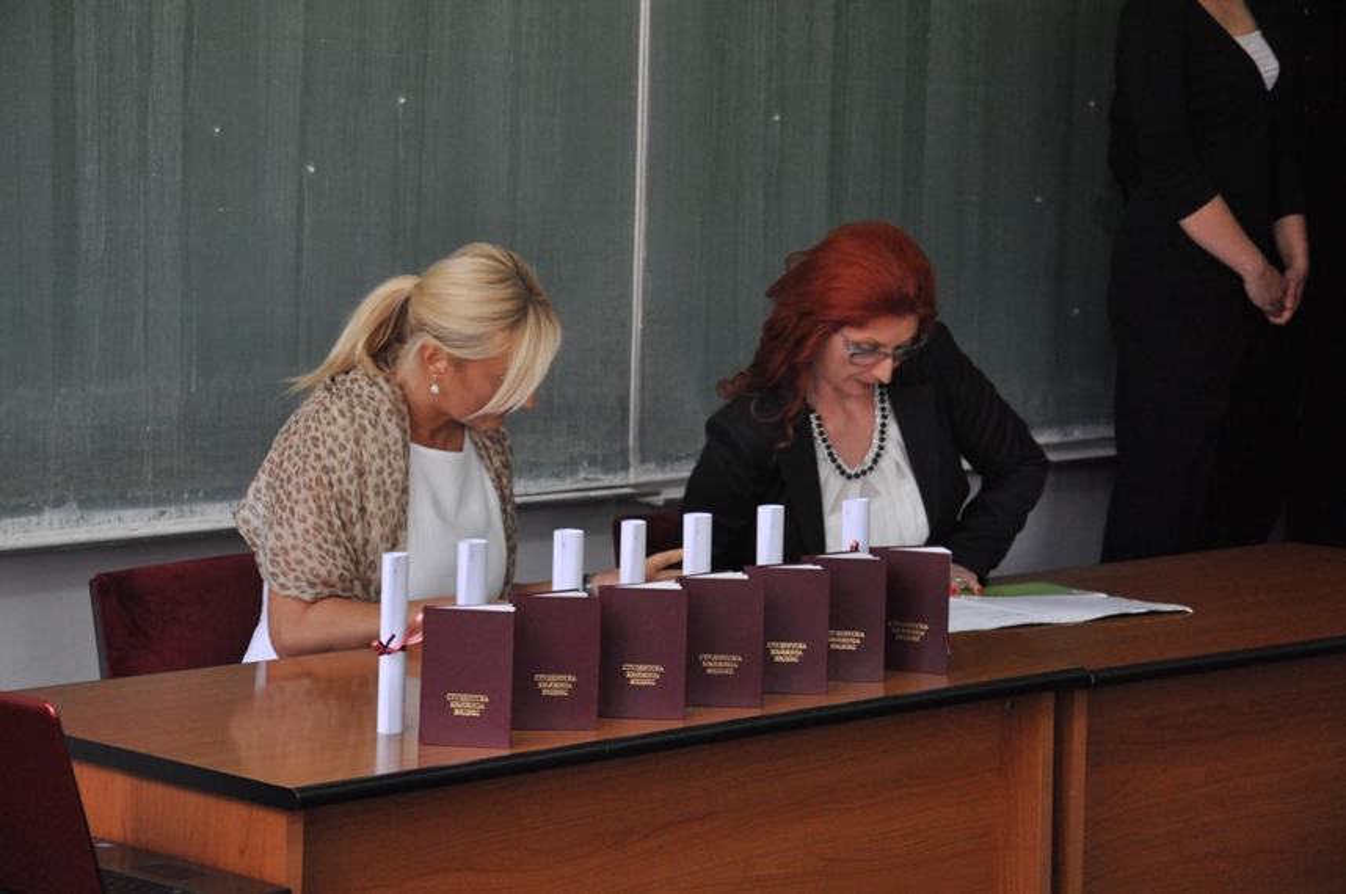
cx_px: 673
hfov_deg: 19.5
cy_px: 447
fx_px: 3921
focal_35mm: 105
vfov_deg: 13.0
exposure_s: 1/100
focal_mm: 70
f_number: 5.3
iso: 2000
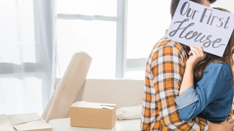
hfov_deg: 38.5
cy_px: 71
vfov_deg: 22.2
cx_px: 120
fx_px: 335
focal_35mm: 54
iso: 400
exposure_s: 1/200
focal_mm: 44
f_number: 5.6
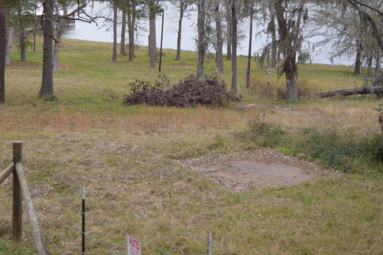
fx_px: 638
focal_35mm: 60
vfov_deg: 22.5
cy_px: 82
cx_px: 143
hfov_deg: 33.2
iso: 200
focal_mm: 24
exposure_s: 1/320
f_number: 4
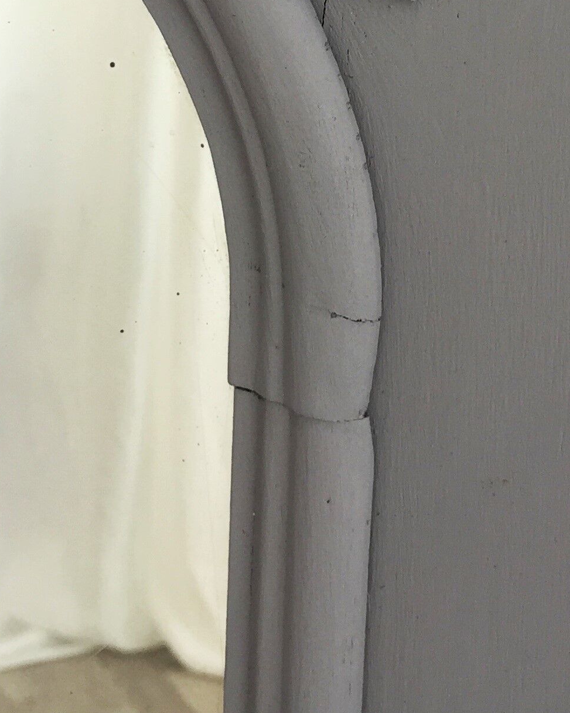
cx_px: 418
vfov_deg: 23.6
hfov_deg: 20.0
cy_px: -55
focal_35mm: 76
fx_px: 1602
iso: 32
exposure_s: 1/100
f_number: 2.2
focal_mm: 4.15
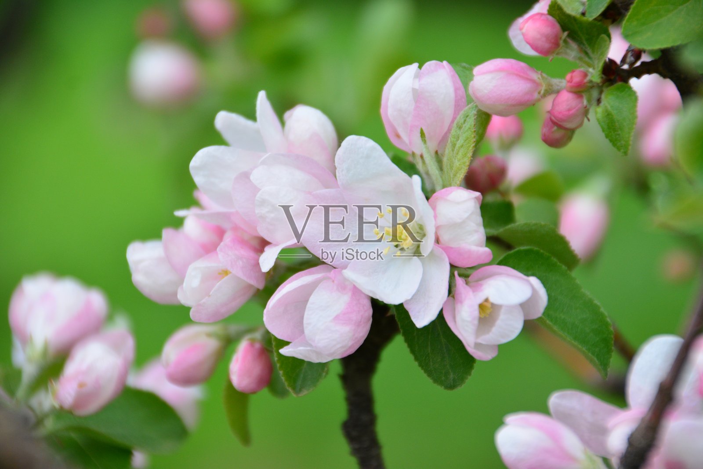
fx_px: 5858
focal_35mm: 300
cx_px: 352
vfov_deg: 4.6
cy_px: 234
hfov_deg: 6.9
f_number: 6.3
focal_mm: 200
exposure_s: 1/320
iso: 500
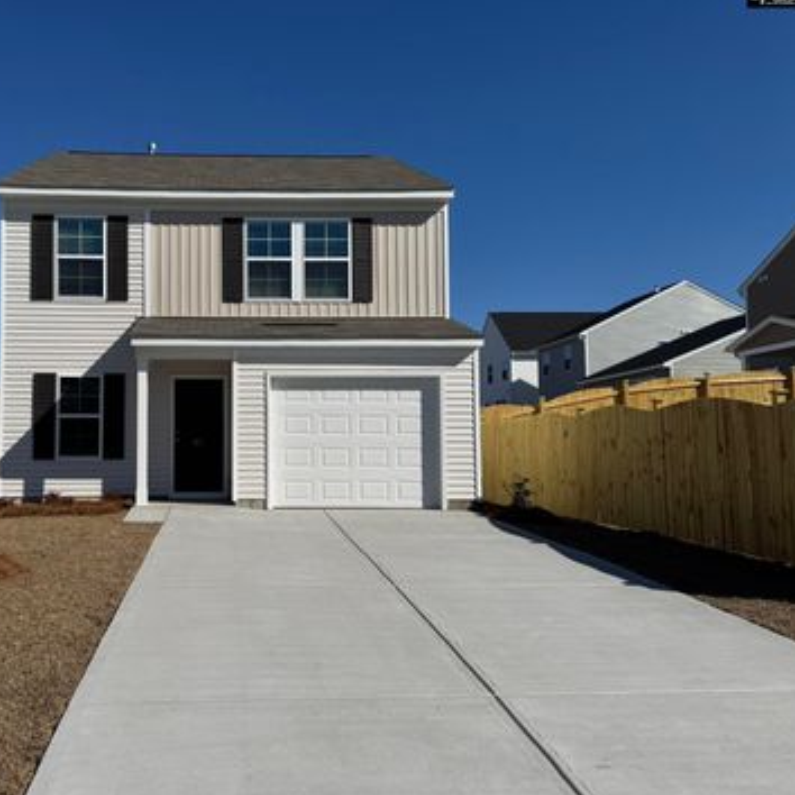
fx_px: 780
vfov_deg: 54.0
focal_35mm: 30
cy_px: 401
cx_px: 238
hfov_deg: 52.5
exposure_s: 1/10417
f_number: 1.78
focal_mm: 6.76
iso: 80
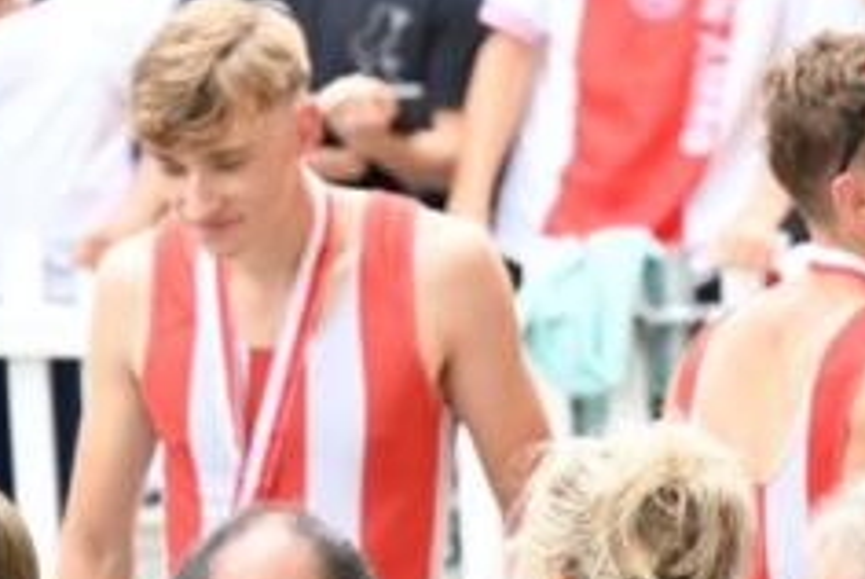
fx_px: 10176
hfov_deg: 4.9
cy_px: 132
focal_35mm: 423
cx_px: 744
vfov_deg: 3.3
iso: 640
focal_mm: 200
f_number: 6.3
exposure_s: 1/250
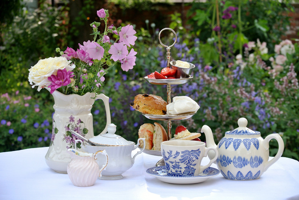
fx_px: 681
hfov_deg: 24.8
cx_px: 149
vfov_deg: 16.7
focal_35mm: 82
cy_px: 99
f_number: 4
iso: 100
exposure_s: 1/250
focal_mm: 30
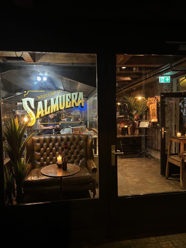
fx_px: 186
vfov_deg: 67.3
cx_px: 93
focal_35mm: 26
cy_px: 124
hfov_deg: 53.1
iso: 500
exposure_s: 1/33
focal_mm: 5.7
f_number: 1.5
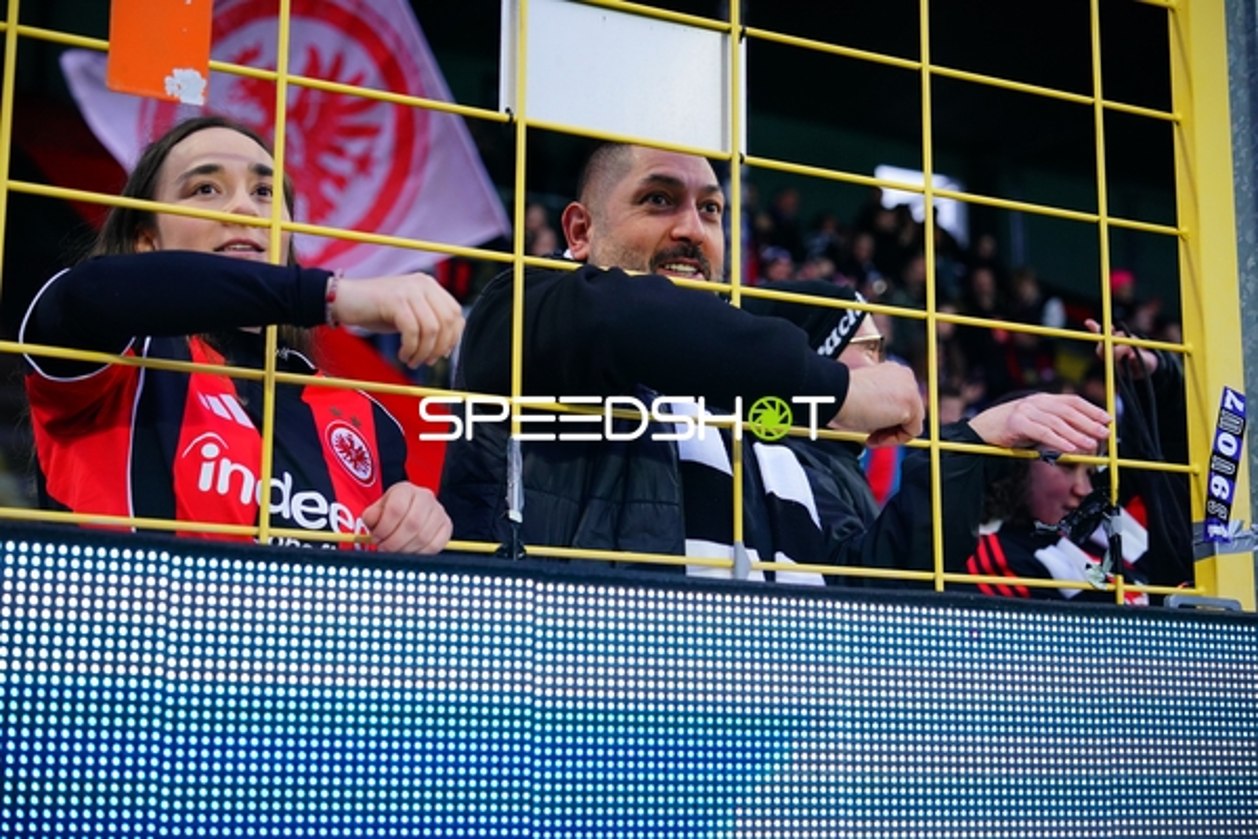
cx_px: 629
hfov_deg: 35.6
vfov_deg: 24.2
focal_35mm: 56
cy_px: 420
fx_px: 1957
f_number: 2.8
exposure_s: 1/1000
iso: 1600
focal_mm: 56
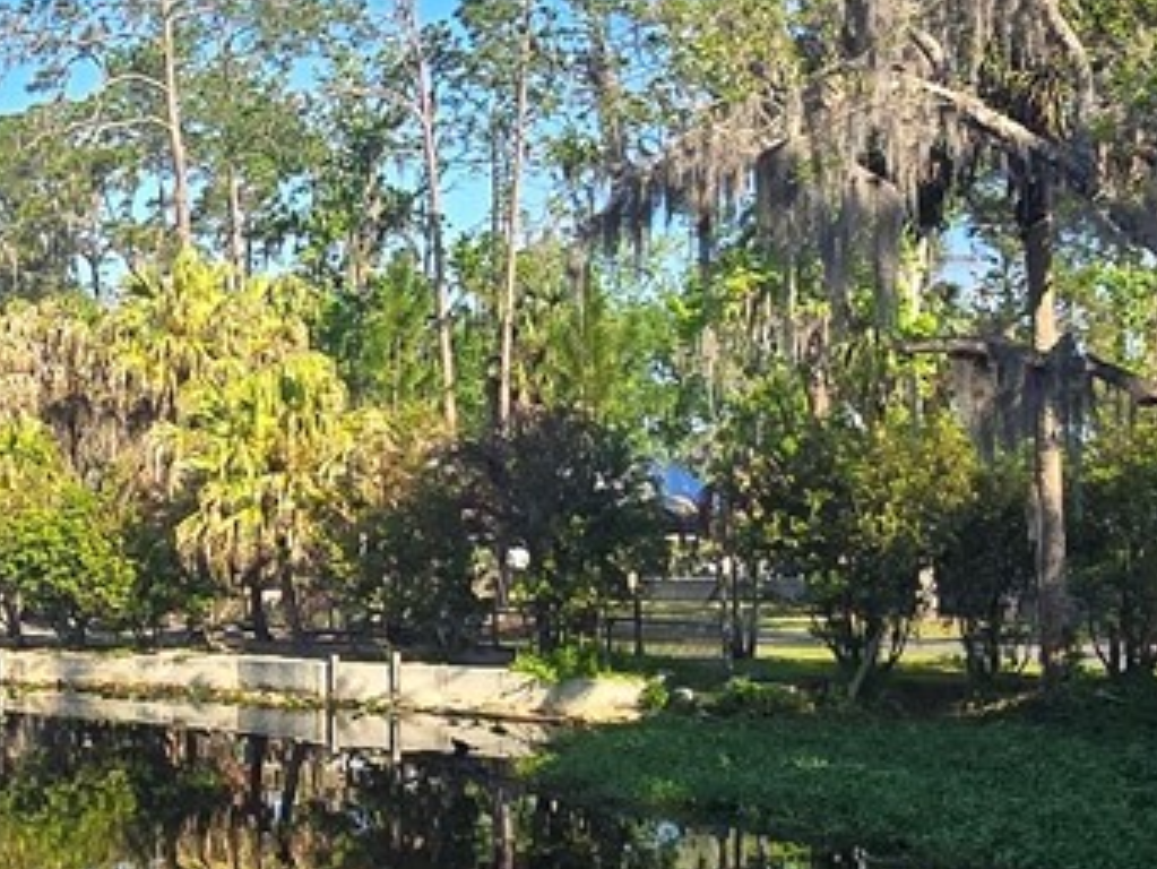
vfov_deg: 24.0
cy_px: 455
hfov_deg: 29.7
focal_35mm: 61
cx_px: 17
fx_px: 2040
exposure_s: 1/827
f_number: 2.2
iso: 50
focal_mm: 2.2
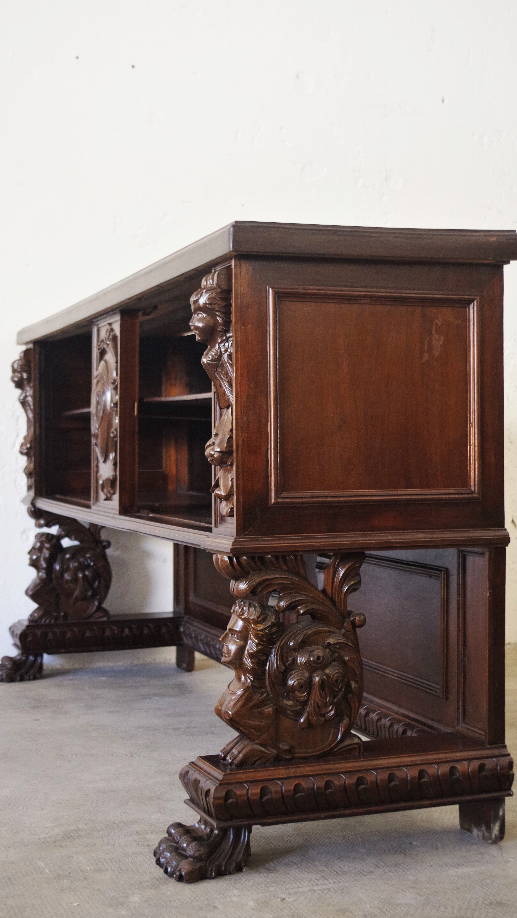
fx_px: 1267
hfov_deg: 23.1
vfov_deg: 39.9
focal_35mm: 52
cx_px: 241
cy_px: 464
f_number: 4
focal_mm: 32.5
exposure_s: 1/60
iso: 1600
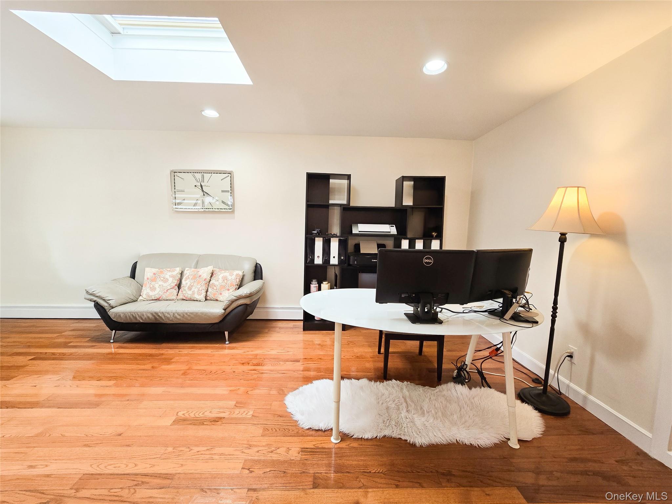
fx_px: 252
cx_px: 336
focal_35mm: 13
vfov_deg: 89.9
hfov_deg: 106.2
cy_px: 252
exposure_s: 1/60
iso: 100
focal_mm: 2.2
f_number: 2.2
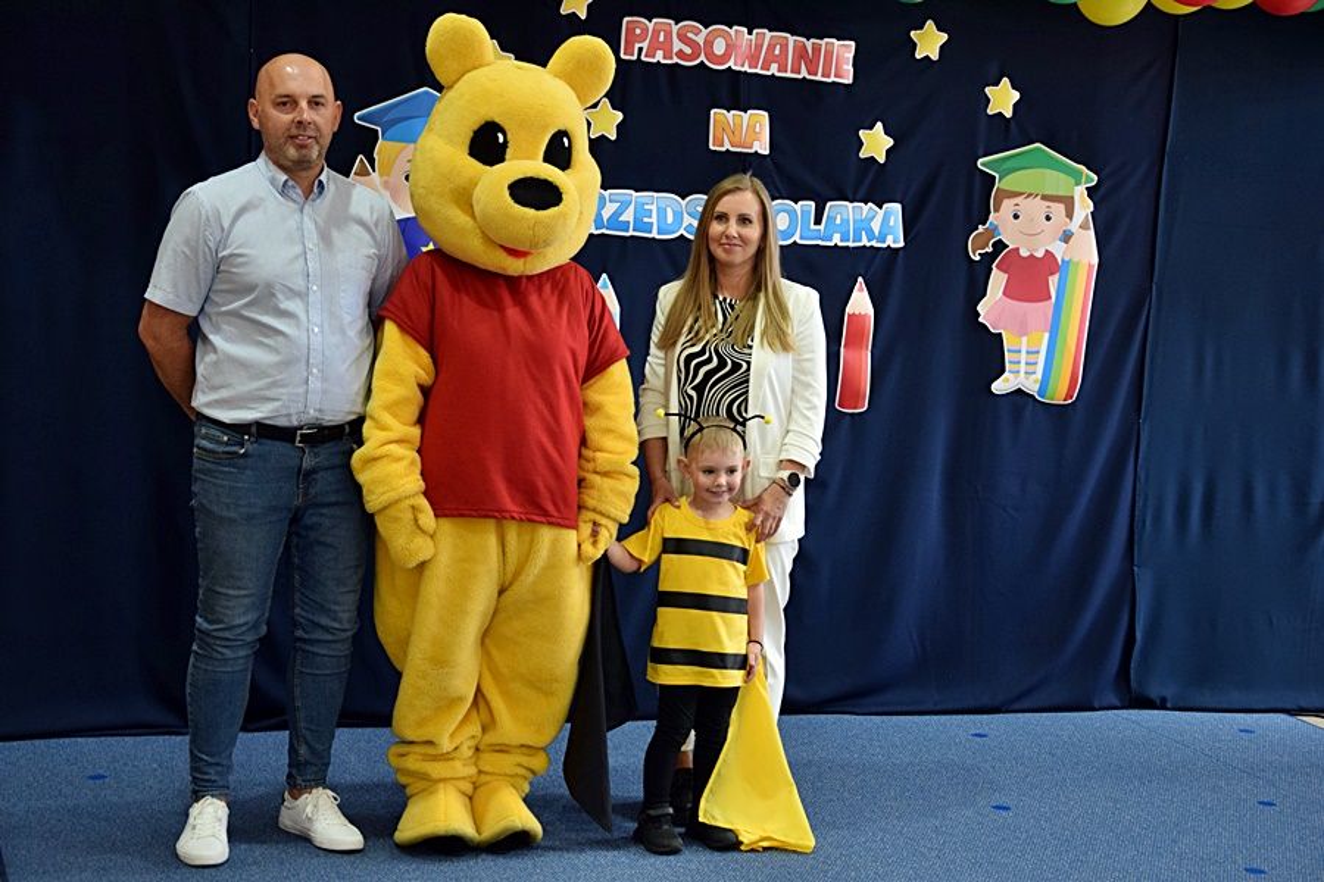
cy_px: 441
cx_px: 662
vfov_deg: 21.6
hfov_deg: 31.9
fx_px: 2317
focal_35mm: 63
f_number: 4.8
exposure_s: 1/100
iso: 720
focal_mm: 42
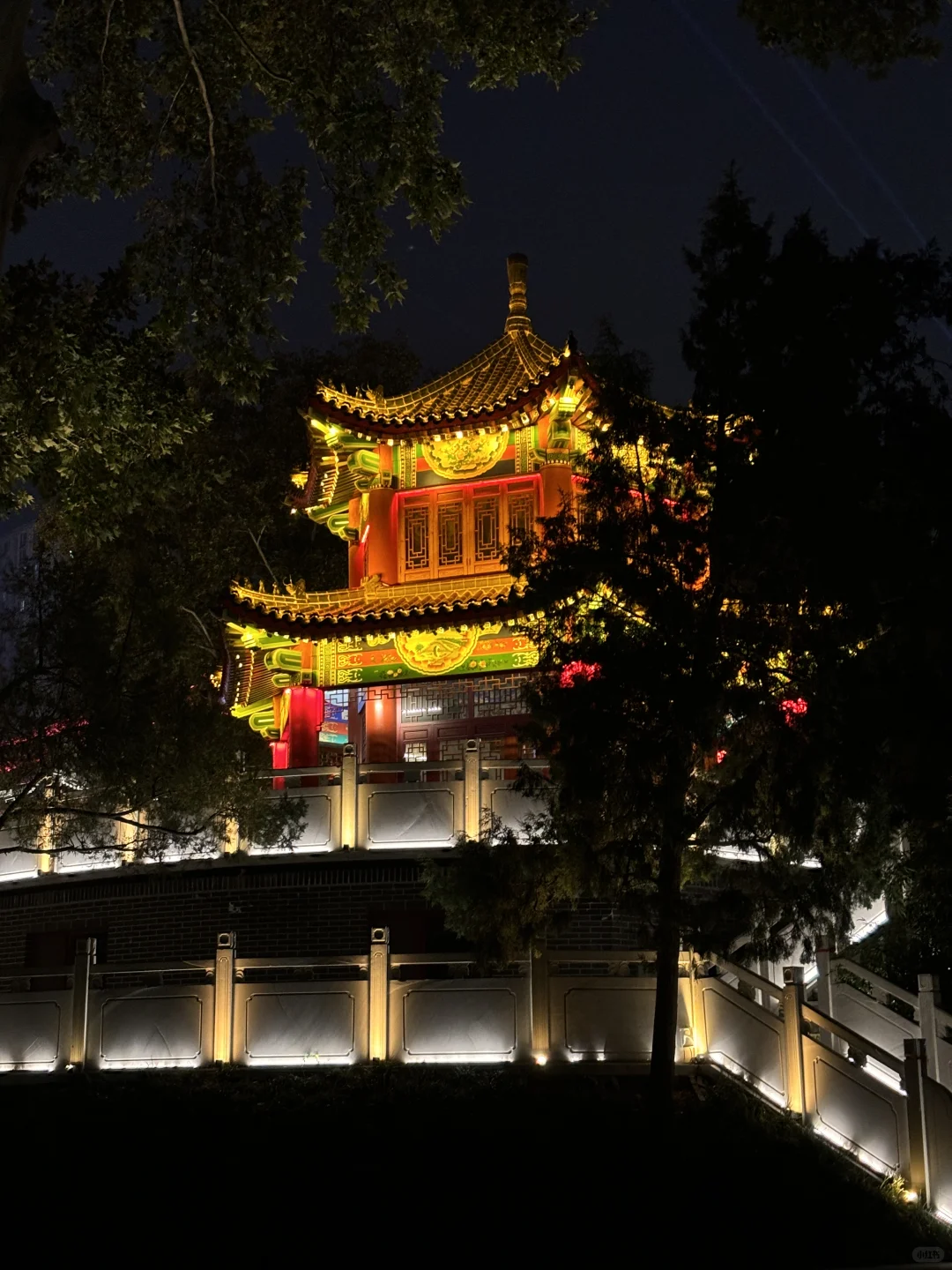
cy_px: 635
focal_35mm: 52
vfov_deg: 36.8
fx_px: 1907
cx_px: 476
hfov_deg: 28.0
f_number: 1.6
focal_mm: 5.96
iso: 250
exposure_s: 1/33
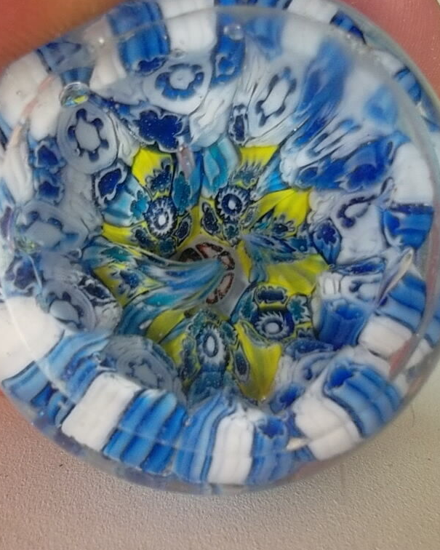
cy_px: 276
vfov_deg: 49.1
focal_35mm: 37
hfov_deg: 40.1
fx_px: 602
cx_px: 223
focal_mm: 4.1
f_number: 3.3
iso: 150
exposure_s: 1/45
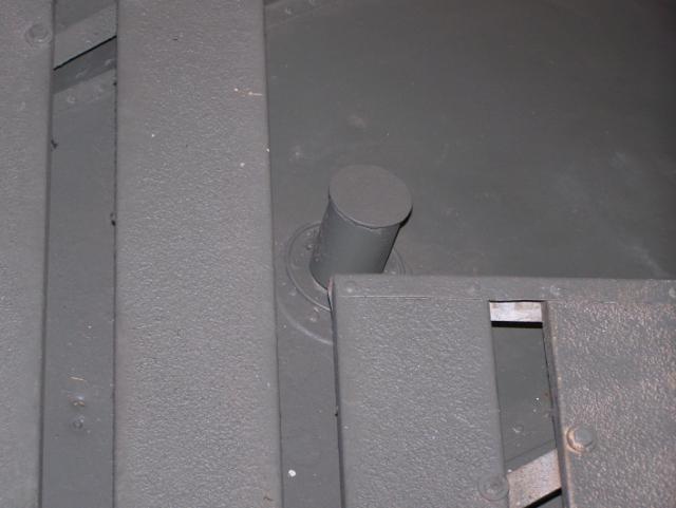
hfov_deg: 18.7
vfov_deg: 14.1
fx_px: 2052
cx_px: 338
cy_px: 254
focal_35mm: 105
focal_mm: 17.5
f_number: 3.2
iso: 80
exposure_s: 1/100
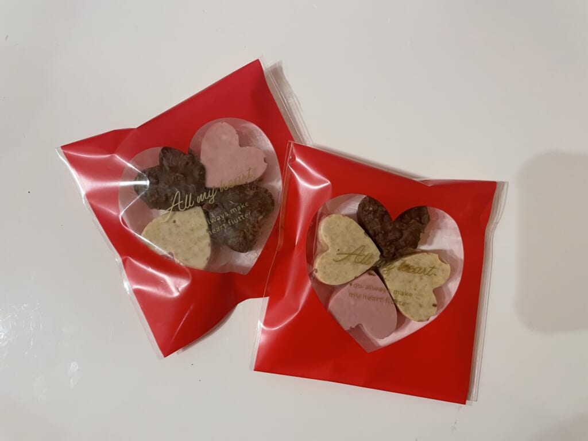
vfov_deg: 53.1
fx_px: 442
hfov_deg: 67.3
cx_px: 294
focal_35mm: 26
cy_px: 220
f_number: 1.6
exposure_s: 1/60
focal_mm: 4.2
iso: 320
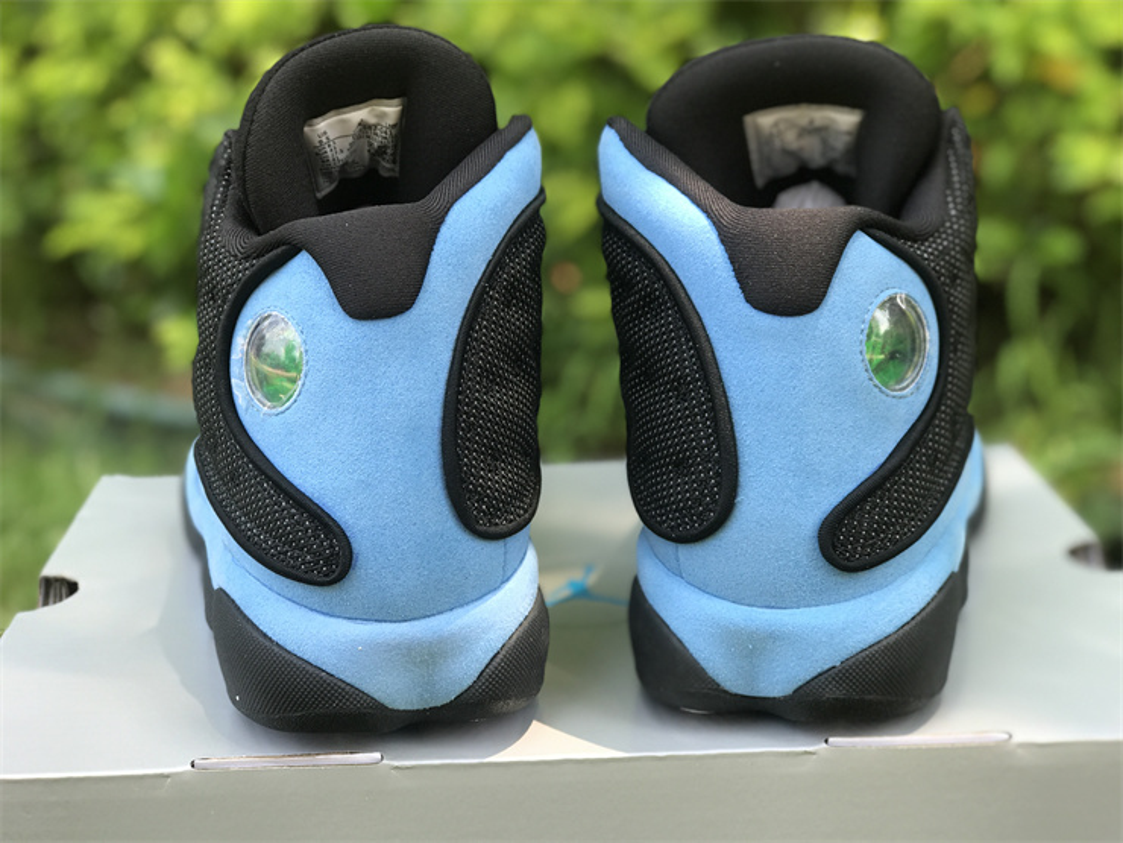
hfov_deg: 33.8
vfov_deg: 25.7
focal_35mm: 57
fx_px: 1849
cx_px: 562
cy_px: 422
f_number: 2.8
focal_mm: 6.6
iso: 20
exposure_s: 1/101
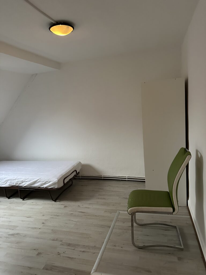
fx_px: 190
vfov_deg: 71.6
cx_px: 103
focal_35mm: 24
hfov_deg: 56.8
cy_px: 138
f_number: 1.78
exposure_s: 1/50
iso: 800
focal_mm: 6.86
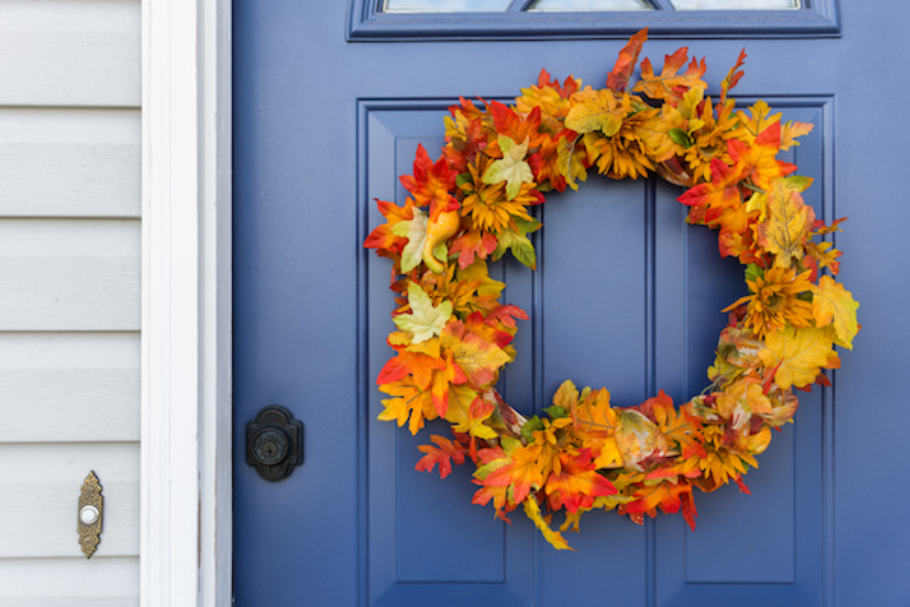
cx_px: 455
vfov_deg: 43.6
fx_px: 758
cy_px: 304
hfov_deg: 61.9
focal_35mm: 30
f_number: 1.8
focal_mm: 20
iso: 100
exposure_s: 1/400
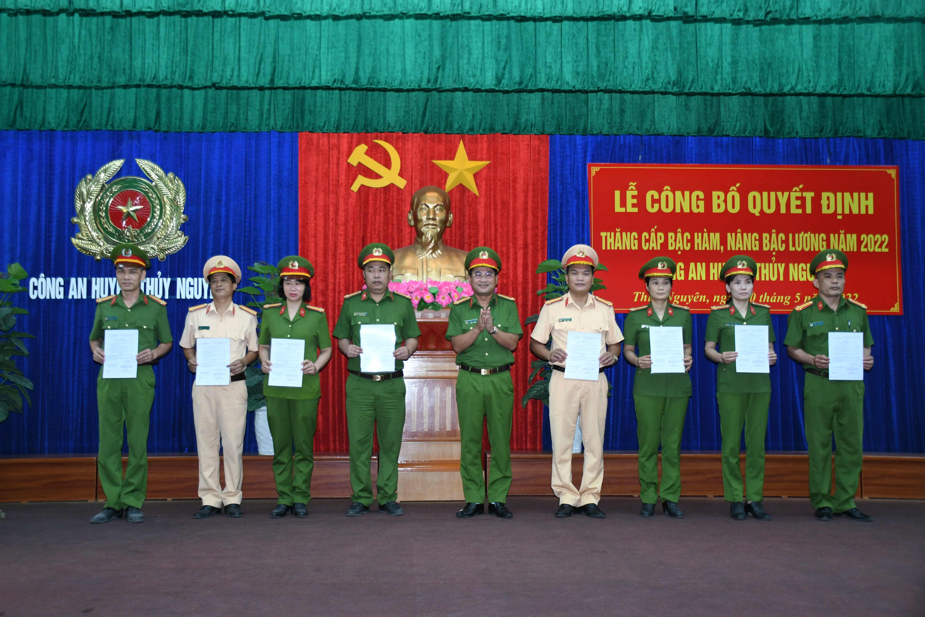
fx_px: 1002
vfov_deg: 34.2
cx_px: 462
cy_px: 308
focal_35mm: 39
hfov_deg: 49.6
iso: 1250
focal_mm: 26
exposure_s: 1/200
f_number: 3.8
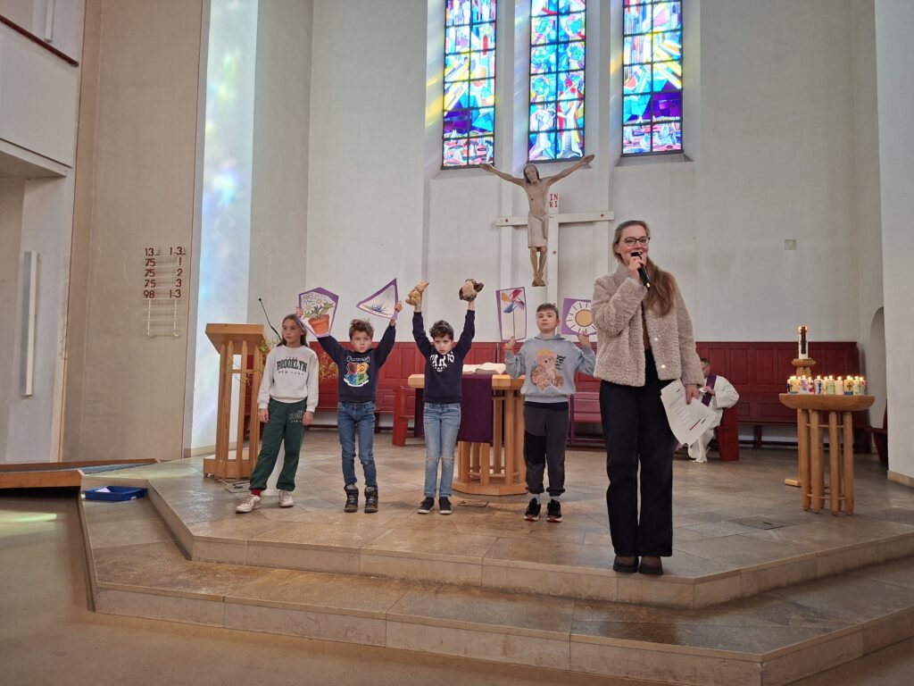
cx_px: 457
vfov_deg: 58.9
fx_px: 607
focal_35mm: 23
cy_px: 343
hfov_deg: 73.9
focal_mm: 5.54
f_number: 1.8
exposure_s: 1/100
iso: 320
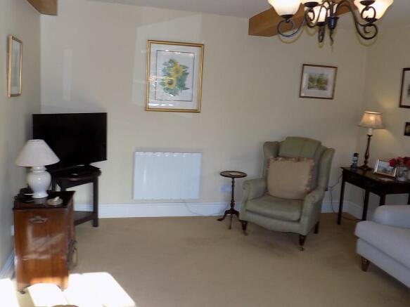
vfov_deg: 46.8
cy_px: 154
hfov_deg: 60.0
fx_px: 355
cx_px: 205
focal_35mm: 30
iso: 80
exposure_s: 1/50
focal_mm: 5.3
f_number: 3.3
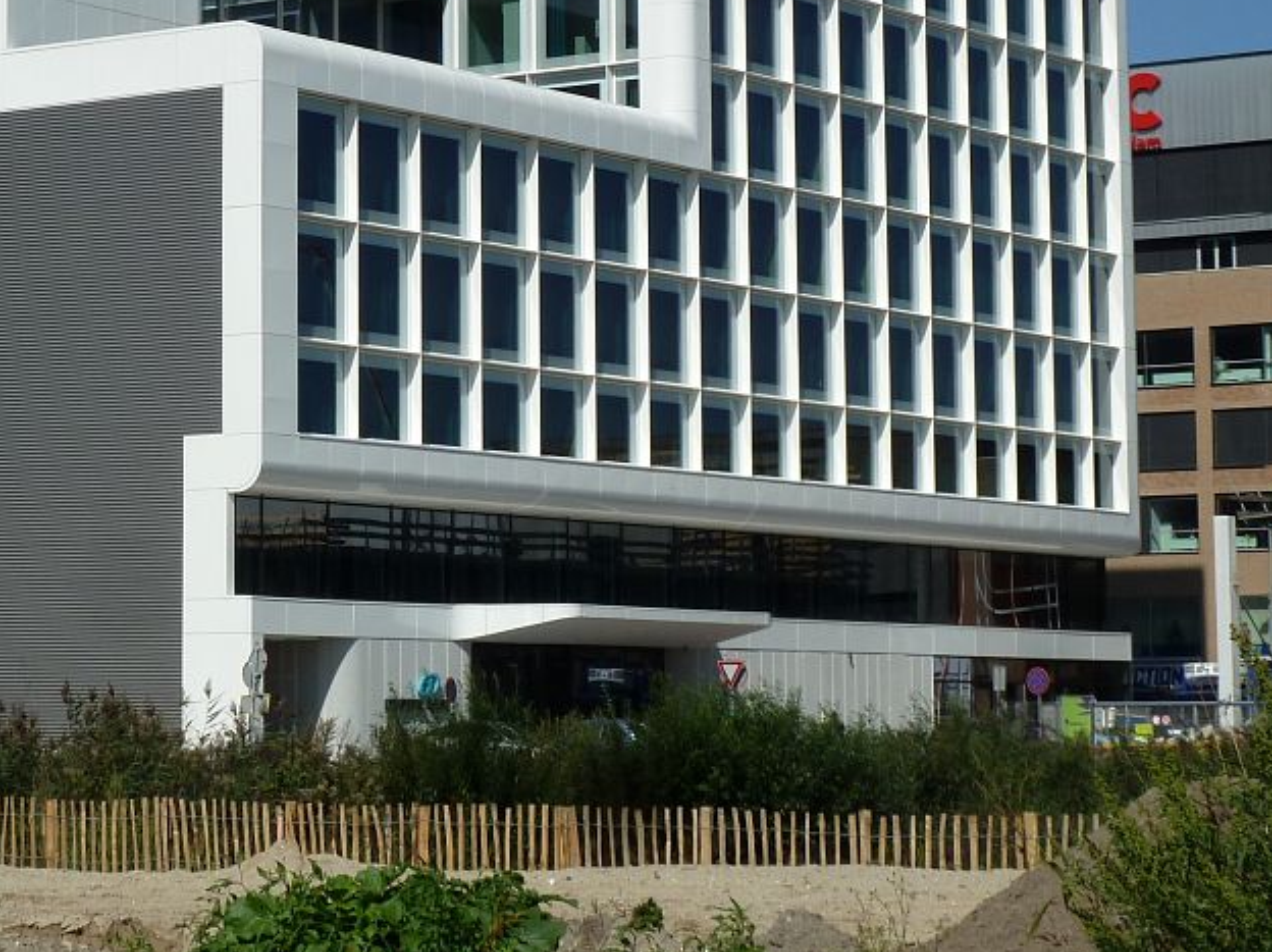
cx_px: 289
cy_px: 227
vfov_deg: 13.4
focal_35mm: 110
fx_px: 4039
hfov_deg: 17.8
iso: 80
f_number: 5.6
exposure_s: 1/640
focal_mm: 11
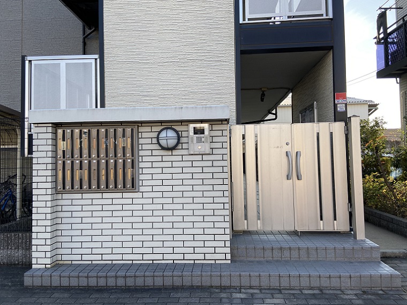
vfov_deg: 53.1
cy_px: 152
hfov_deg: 67.3
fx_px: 306
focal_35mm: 26
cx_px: 204
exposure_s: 1/552
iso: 32
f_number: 1.8
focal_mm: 4.25
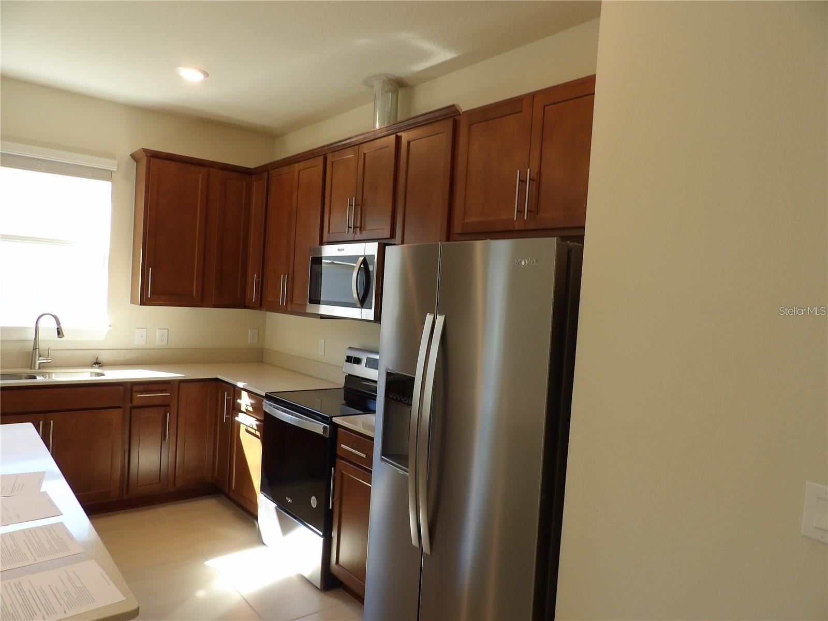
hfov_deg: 71.6
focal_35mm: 24
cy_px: 310
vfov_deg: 56.8
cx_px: 414
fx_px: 574
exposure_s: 1/34
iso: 100
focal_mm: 4.3
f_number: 3.2
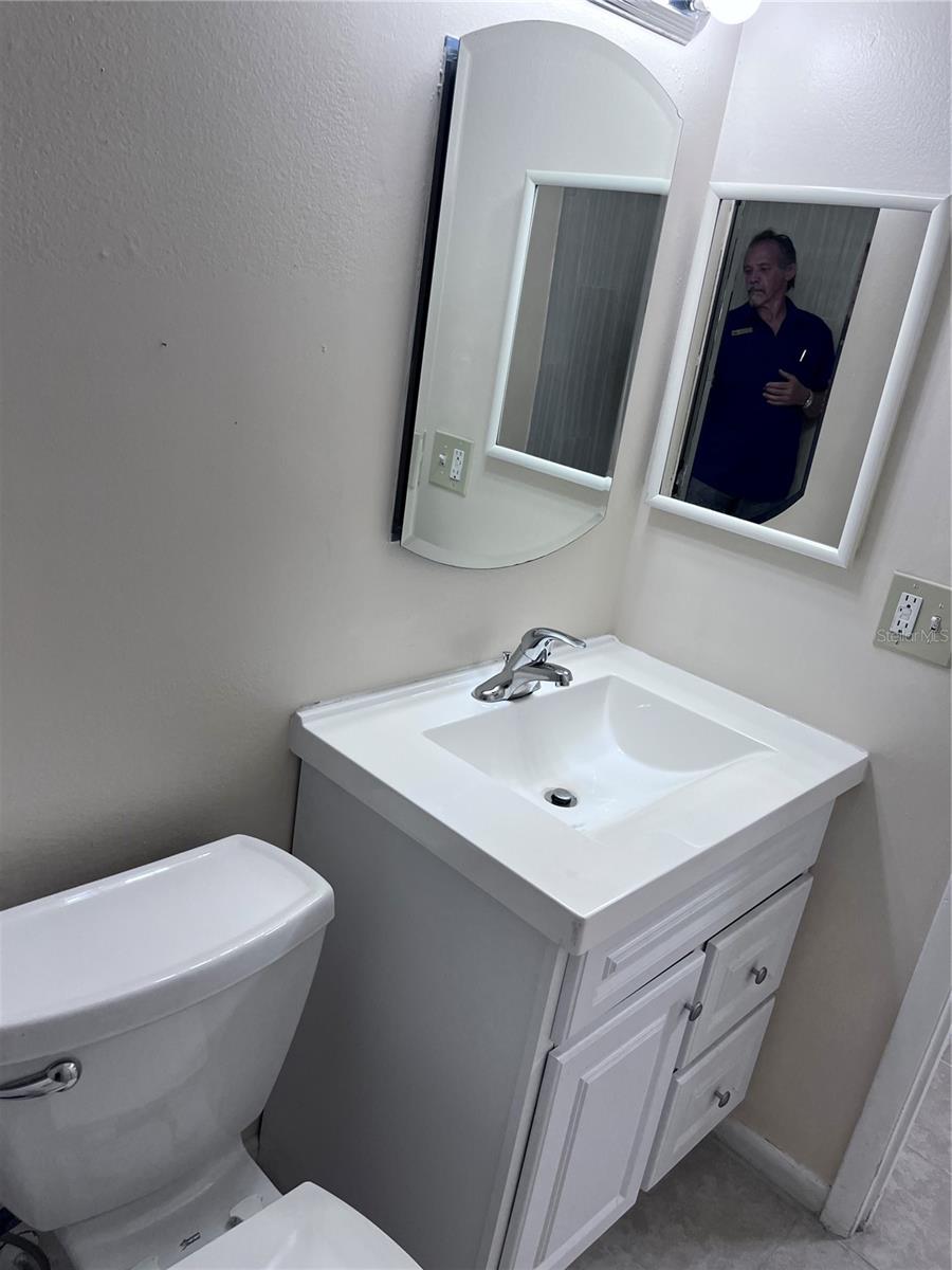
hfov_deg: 53.1
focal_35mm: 26
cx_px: 476
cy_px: 635
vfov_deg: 67.3
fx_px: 953
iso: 100
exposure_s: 1/120
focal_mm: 5.1
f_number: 1.6
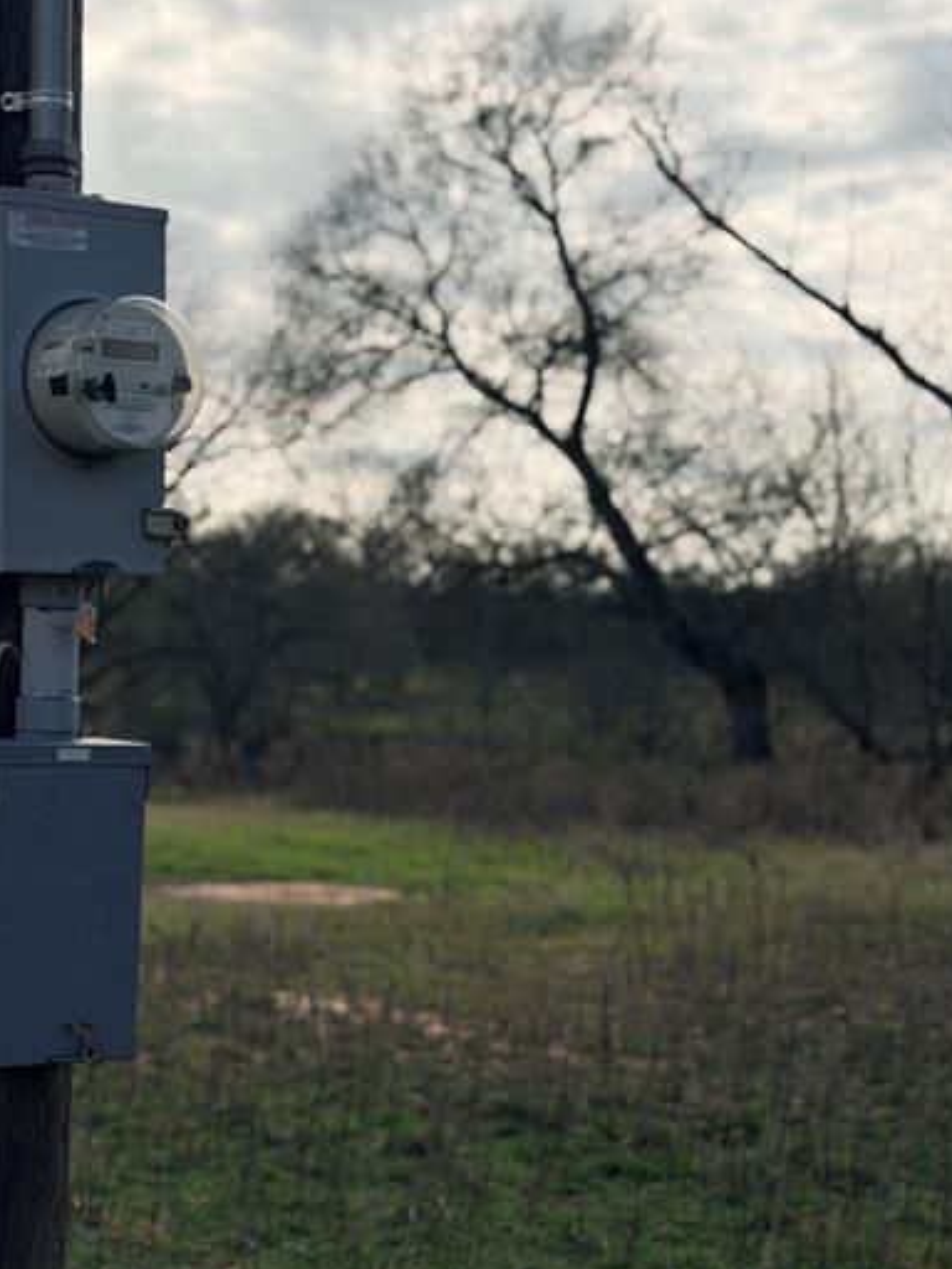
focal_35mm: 72
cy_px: 627
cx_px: 350
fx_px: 2640
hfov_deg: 20.4
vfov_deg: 27.0
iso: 64
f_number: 1.78
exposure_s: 1/8772
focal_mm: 6.76
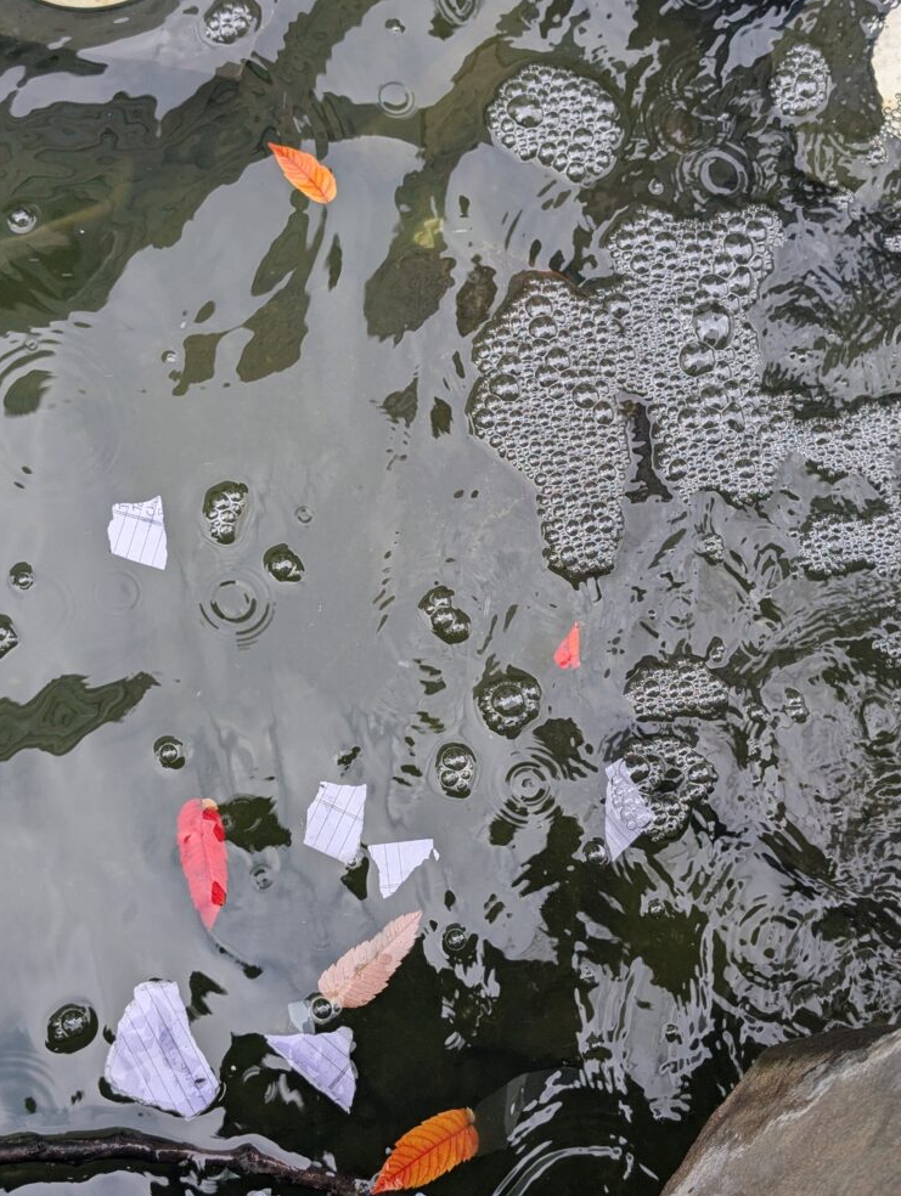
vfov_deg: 37.4
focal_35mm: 51
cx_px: 436
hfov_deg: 28.6
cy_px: 620
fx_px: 1765
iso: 27
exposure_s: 1/262
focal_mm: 6.9
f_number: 1.68
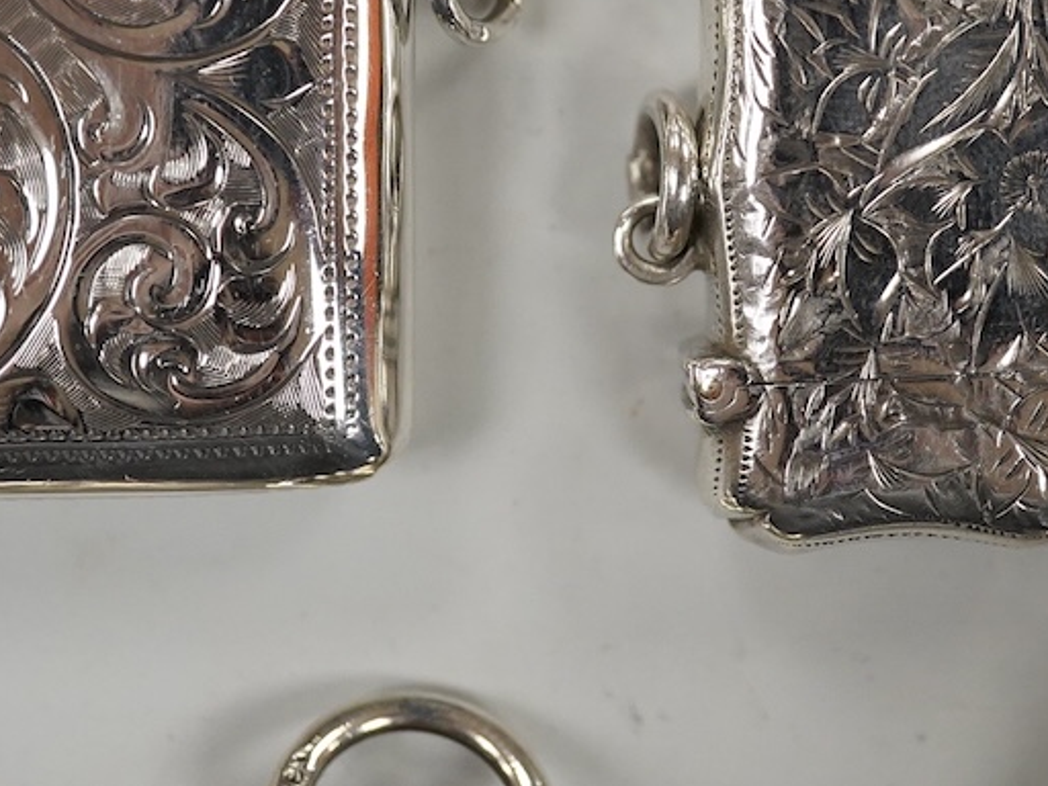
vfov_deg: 15.3
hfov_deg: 20.6
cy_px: 29
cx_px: 584
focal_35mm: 95
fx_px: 2876
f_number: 3.5
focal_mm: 30
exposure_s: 1/800
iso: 2500
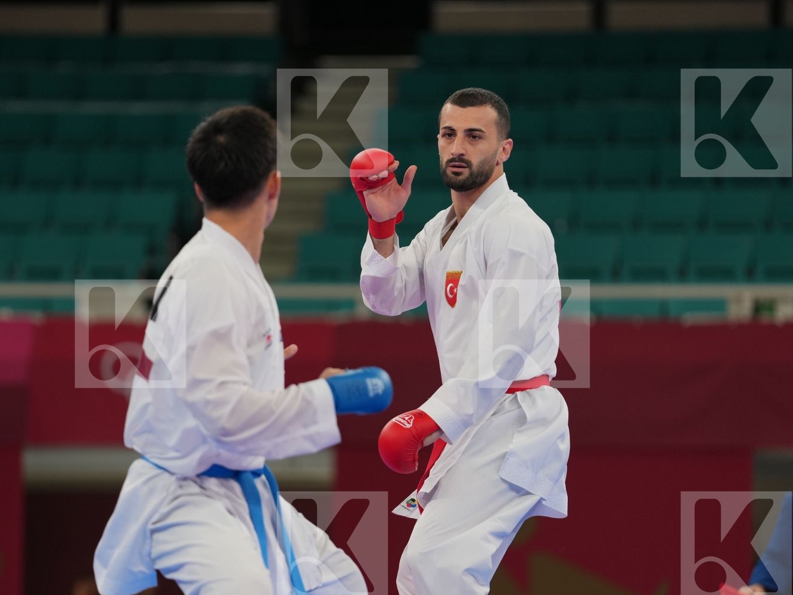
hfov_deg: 7.6
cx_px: 332
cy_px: 334
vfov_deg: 5.7
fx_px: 5956
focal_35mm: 260
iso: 500
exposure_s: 1/1000
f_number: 2.8
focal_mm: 200
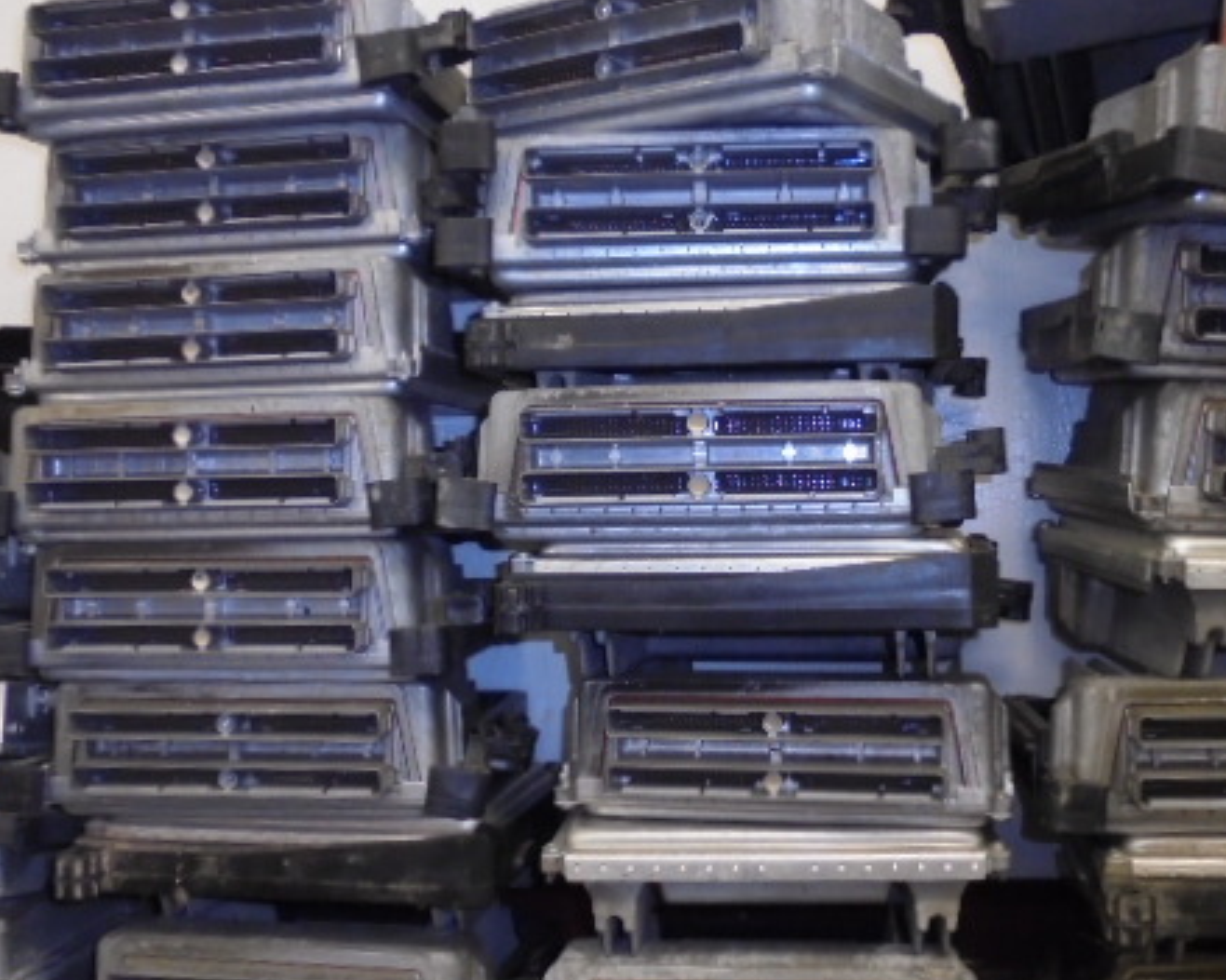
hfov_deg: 48.8
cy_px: 486
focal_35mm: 37
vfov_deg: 40.1
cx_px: 732
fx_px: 1342
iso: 320
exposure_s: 1/40
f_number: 3.5
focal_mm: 4.6
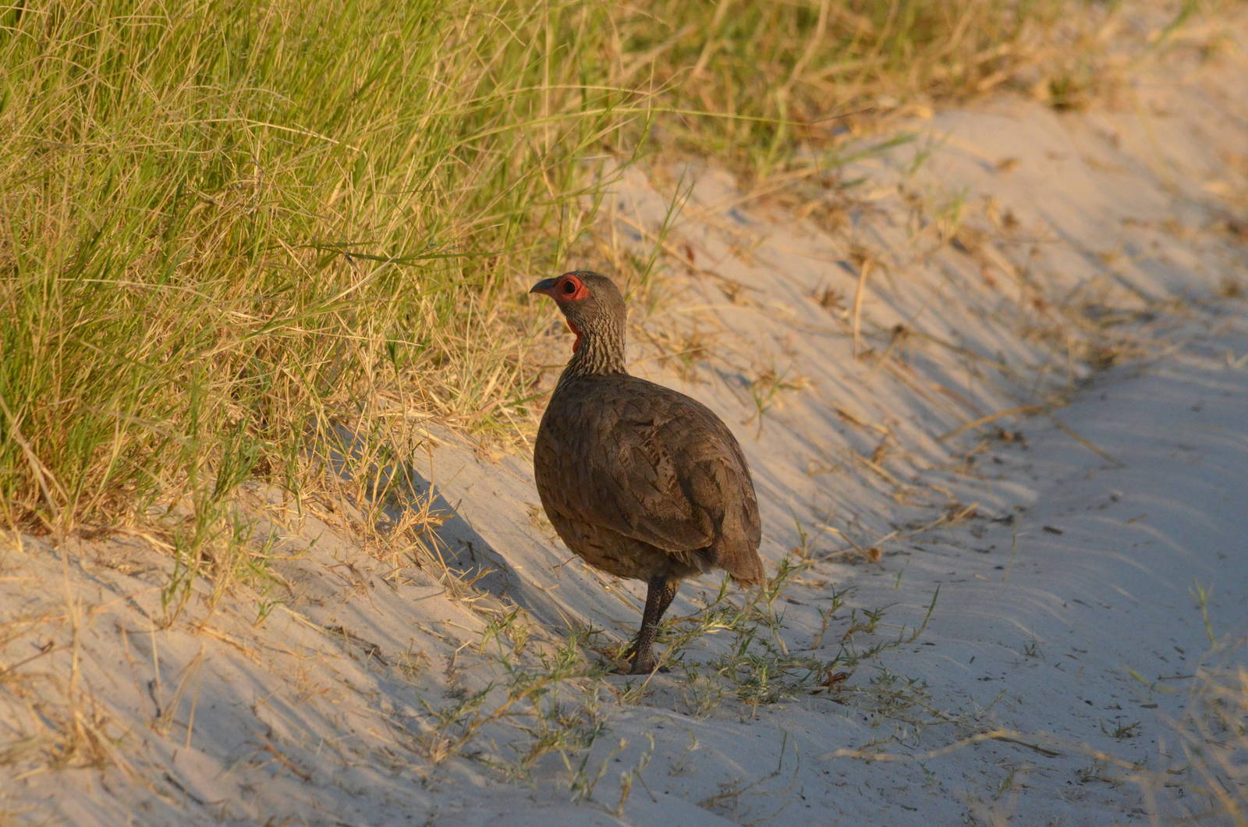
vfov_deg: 1.8
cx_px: 624
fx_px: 25948
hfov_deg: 2.8
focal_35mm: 750
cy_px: 414
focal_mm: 500
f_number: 13
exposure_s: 1/2500
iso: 2500
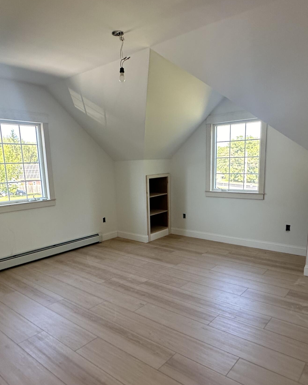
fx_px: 285
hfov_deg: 56.8
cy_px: 220
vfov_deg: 67.8
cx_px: 153
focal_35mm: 25
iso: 100
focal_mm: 2.22
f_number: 2.2
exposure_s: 1/99
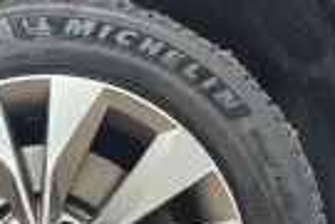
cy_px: 214
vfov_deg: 20.7
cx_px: 20
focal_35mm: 64
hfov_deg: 29.8
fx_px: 596
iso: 200
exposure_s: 1/180
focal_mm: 6.3
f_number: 1.7
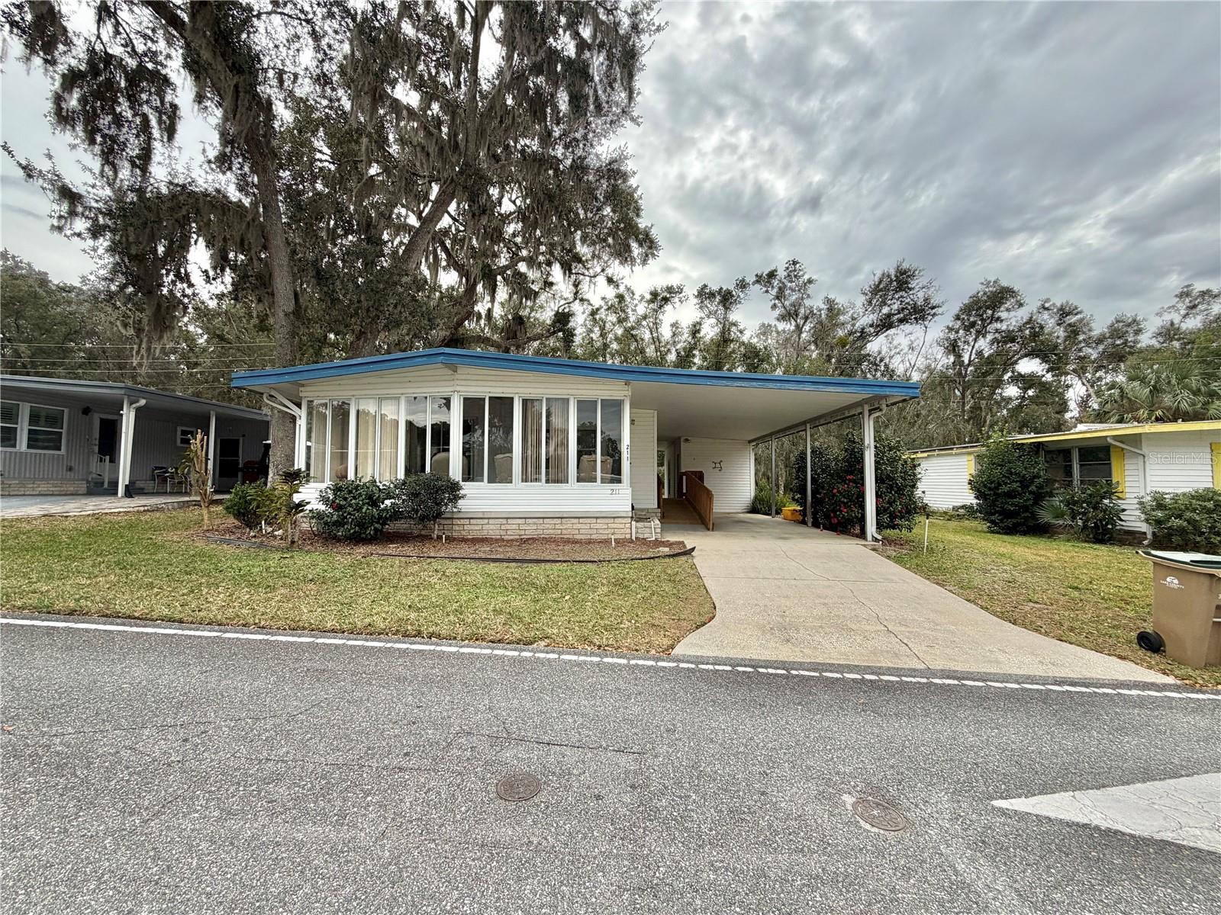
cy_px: 458
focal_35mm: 14
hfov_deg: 102.1
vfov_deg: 85.7
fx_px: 494
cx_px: 610
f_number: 2.2
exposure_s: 1/502
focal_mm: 2.22
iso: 64
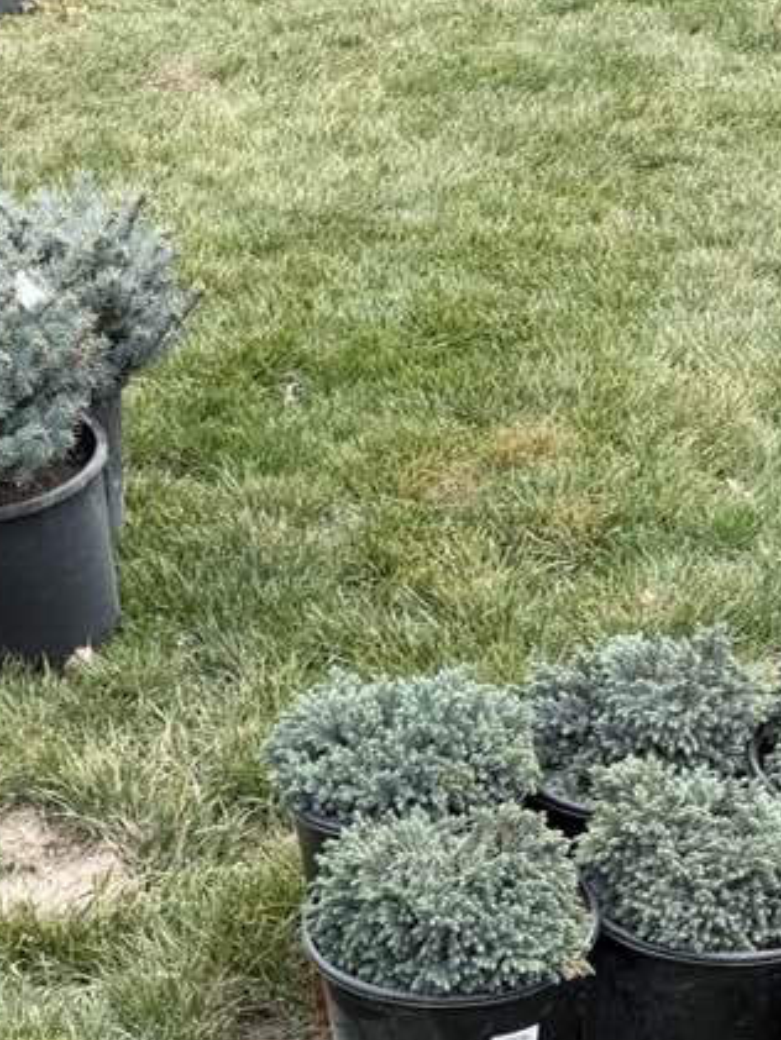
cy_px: 1475
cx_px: 279
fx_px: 2195
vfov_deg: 22.7
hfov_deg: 20.1
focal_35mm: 73
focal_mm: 6.76
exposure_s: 1/1192
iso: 80
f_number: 1.78
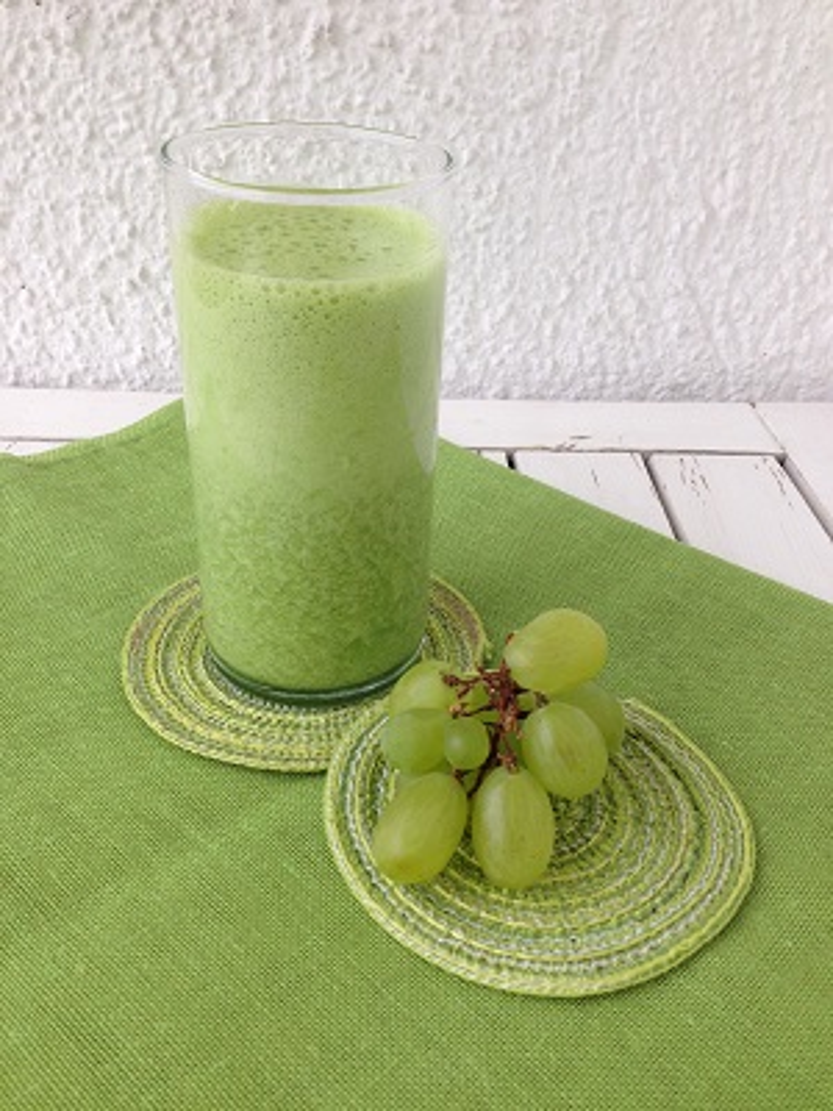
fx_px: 1059
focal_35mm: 33
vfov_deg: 55.4
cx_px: 416
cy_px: 556
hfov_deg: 42.9
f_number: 2.4
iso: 50
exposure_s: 1/120
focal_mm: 4.12
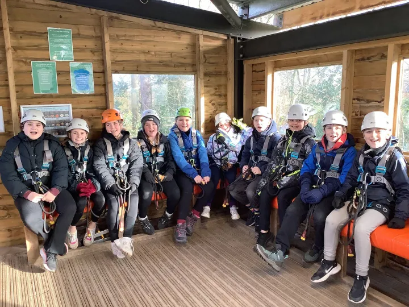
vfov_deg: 45.4
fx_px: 366
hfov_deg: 58.4
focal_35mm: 31
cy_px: 154
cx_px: 204
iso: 80
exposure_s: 1/100
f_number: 2.4
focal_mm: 3.3
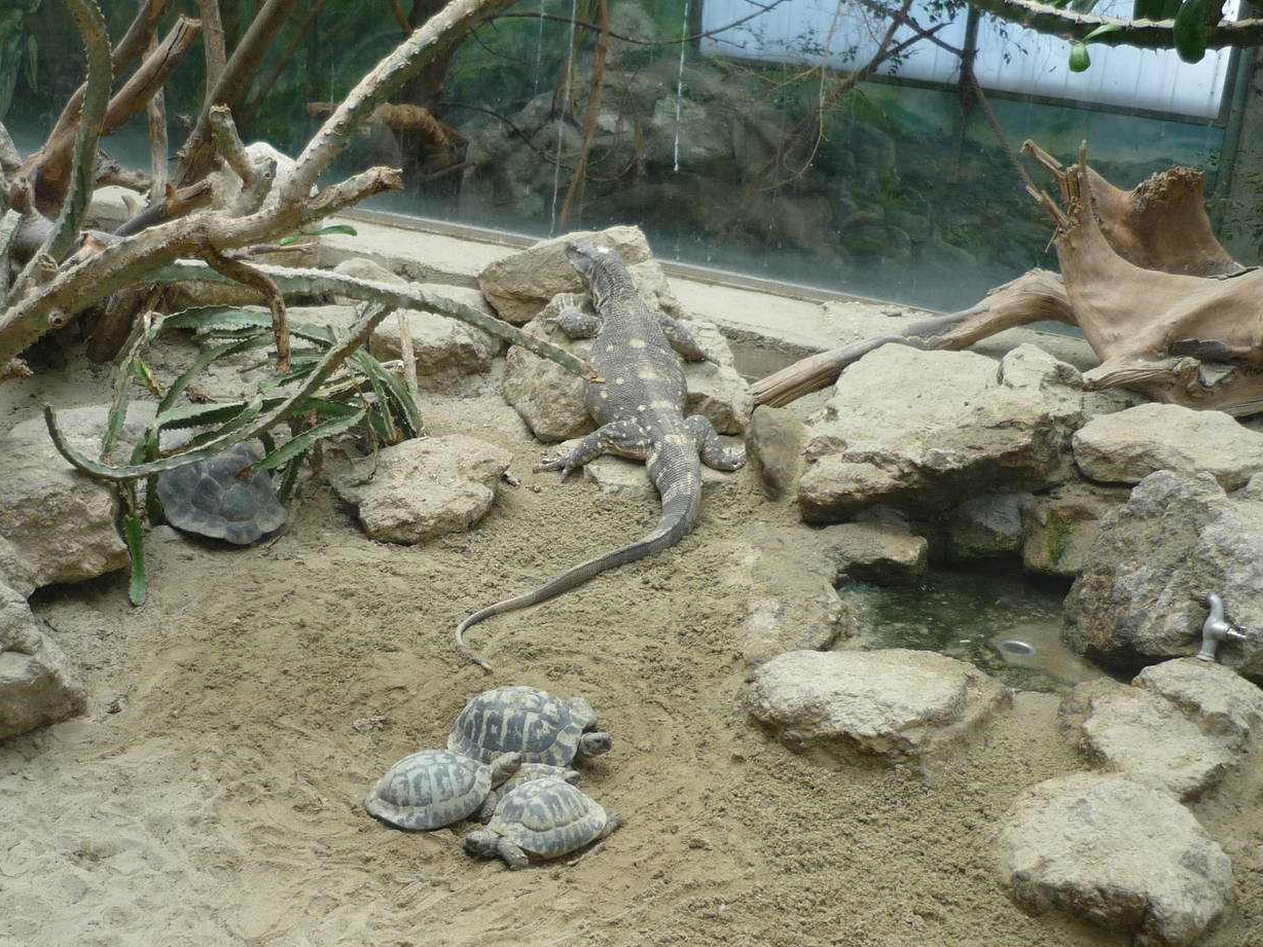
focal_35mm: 43
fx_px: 1569
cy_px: 485
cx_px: 474
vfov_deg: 33.6
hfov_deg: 43.5
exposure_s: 1/60
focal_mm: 5.5
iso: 100
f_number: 2.8
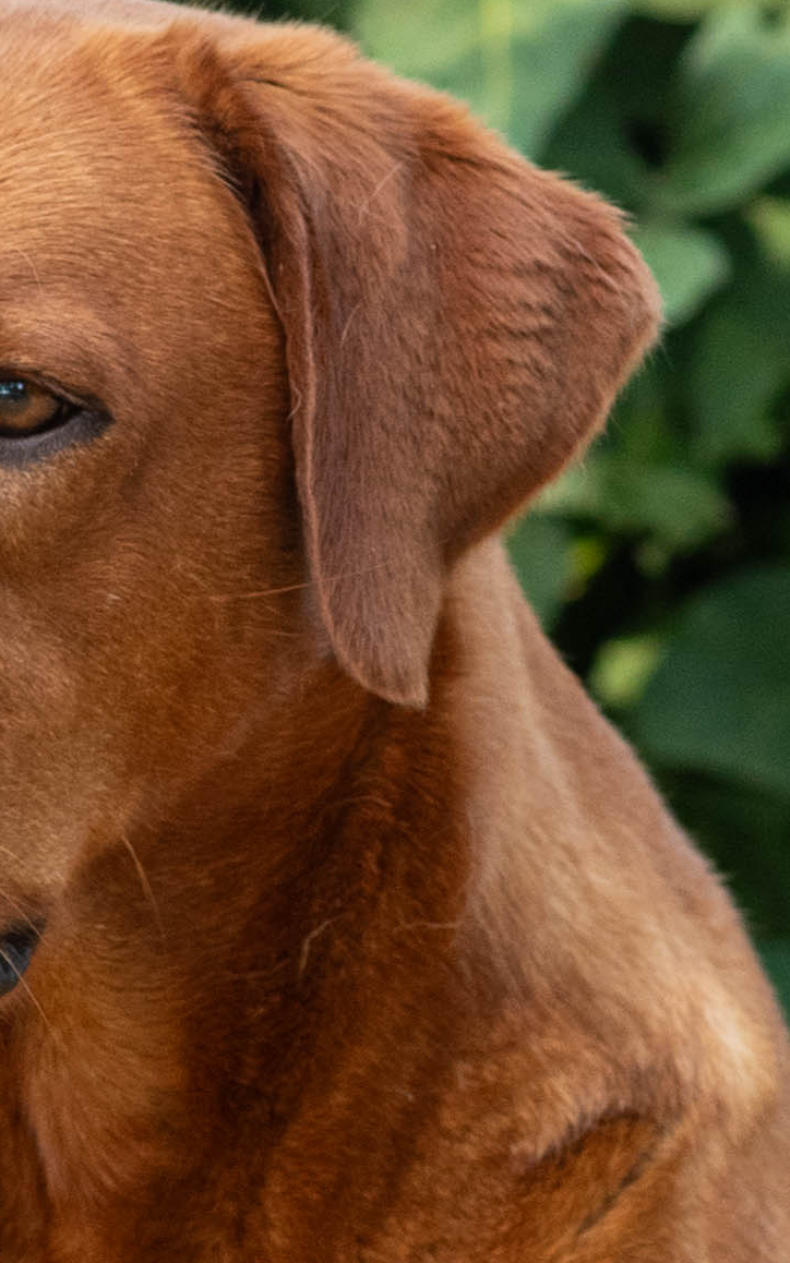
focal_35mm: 439
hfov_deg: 3.0
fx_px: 15119
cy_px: 847
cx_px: 331
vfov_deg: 4.8
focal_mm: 85
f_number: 6.3
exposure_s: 1/400
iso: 500
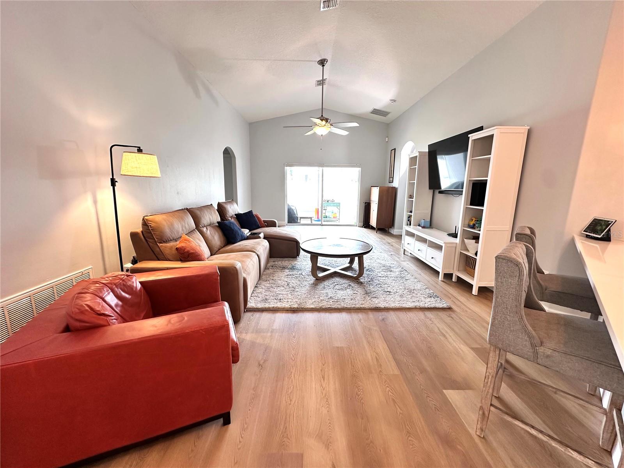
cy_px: 234
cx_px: 312
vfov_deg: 85.7
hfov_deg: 102.1
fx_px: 252
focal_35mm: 14
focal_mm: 2.22
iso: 250
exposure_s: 1/60
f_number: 2.2
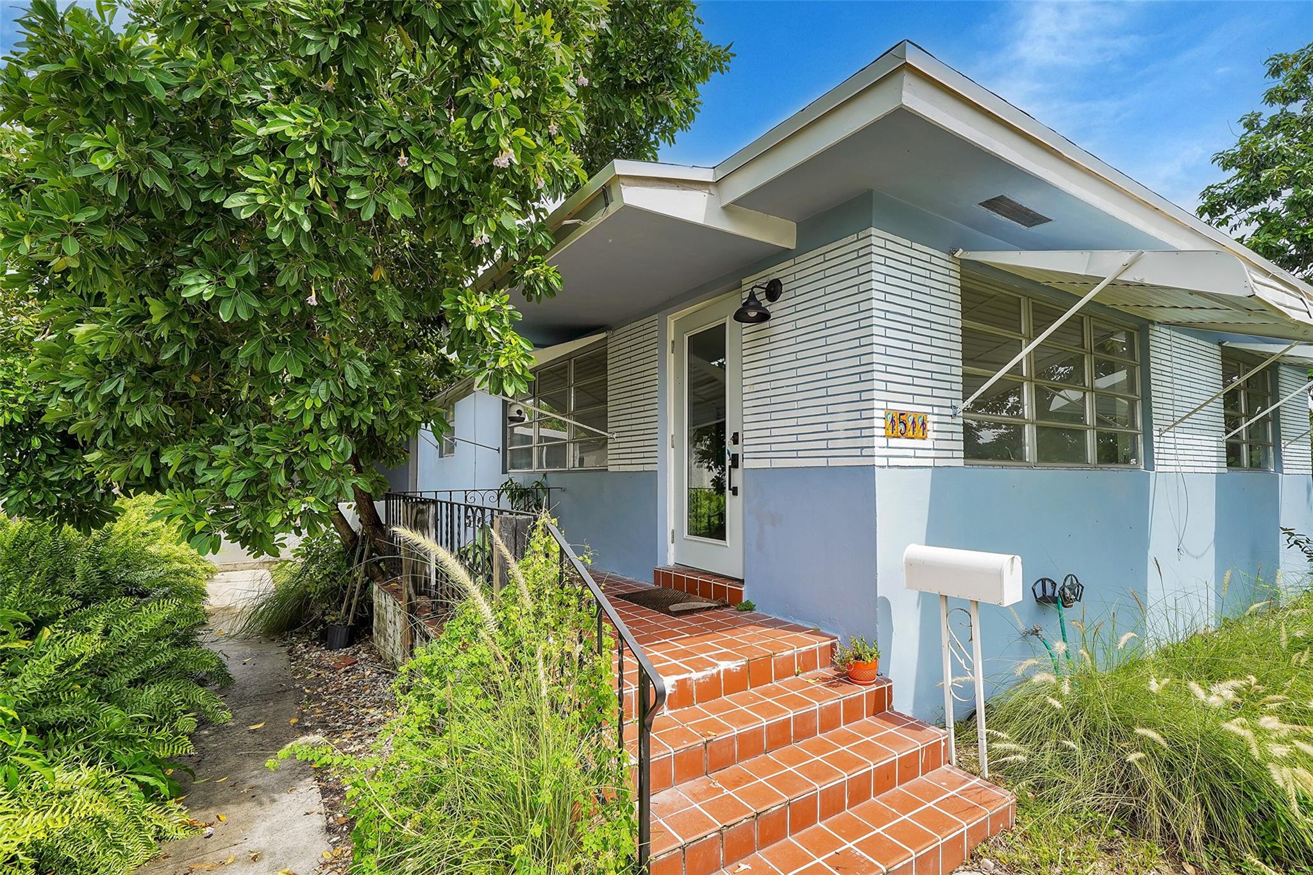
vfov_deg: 73.7
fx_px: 583
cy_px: 438
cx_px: 656
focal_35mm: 16
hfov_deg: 96.7
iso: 400
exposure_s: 1/400
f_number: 8
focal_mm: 16
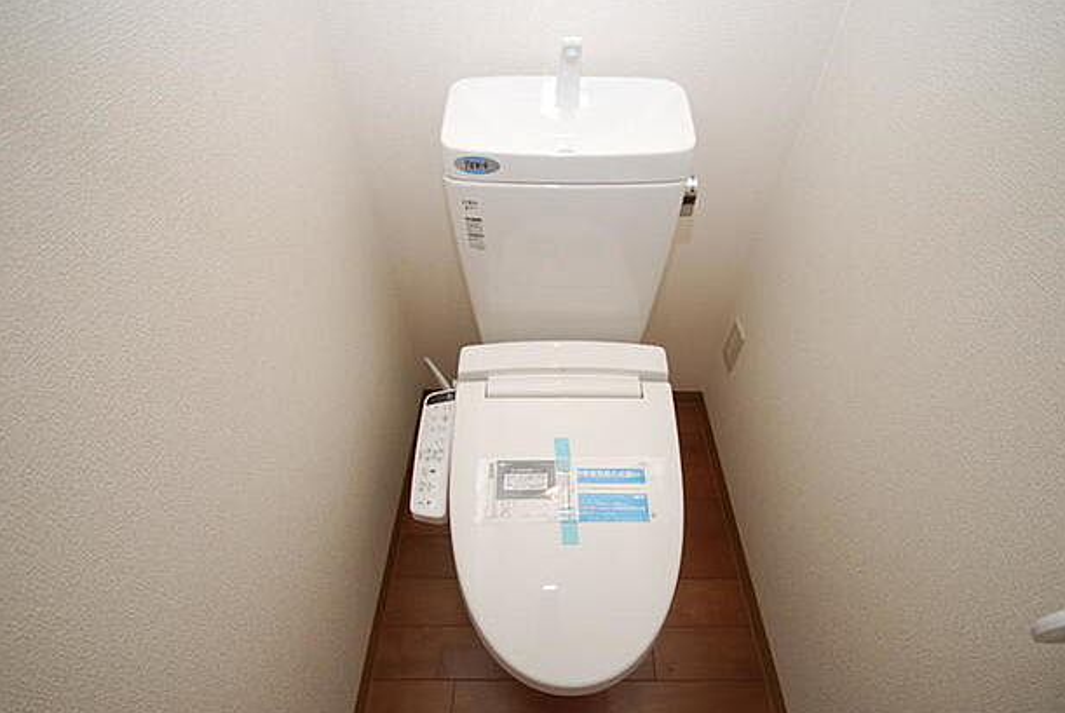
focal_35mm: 22
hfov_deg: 78.5
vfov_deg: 57.4
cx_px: 540
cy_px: 366
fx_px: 652
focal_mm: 14
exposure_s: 1/60
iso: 200
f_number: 5
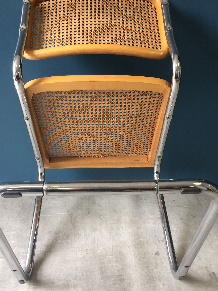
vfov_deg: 51.3
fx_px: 302
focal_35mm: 36
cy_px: 142
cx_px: 105
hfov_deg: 39.7
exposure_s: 1/33
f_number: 2.2
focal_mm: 4.15
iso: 40
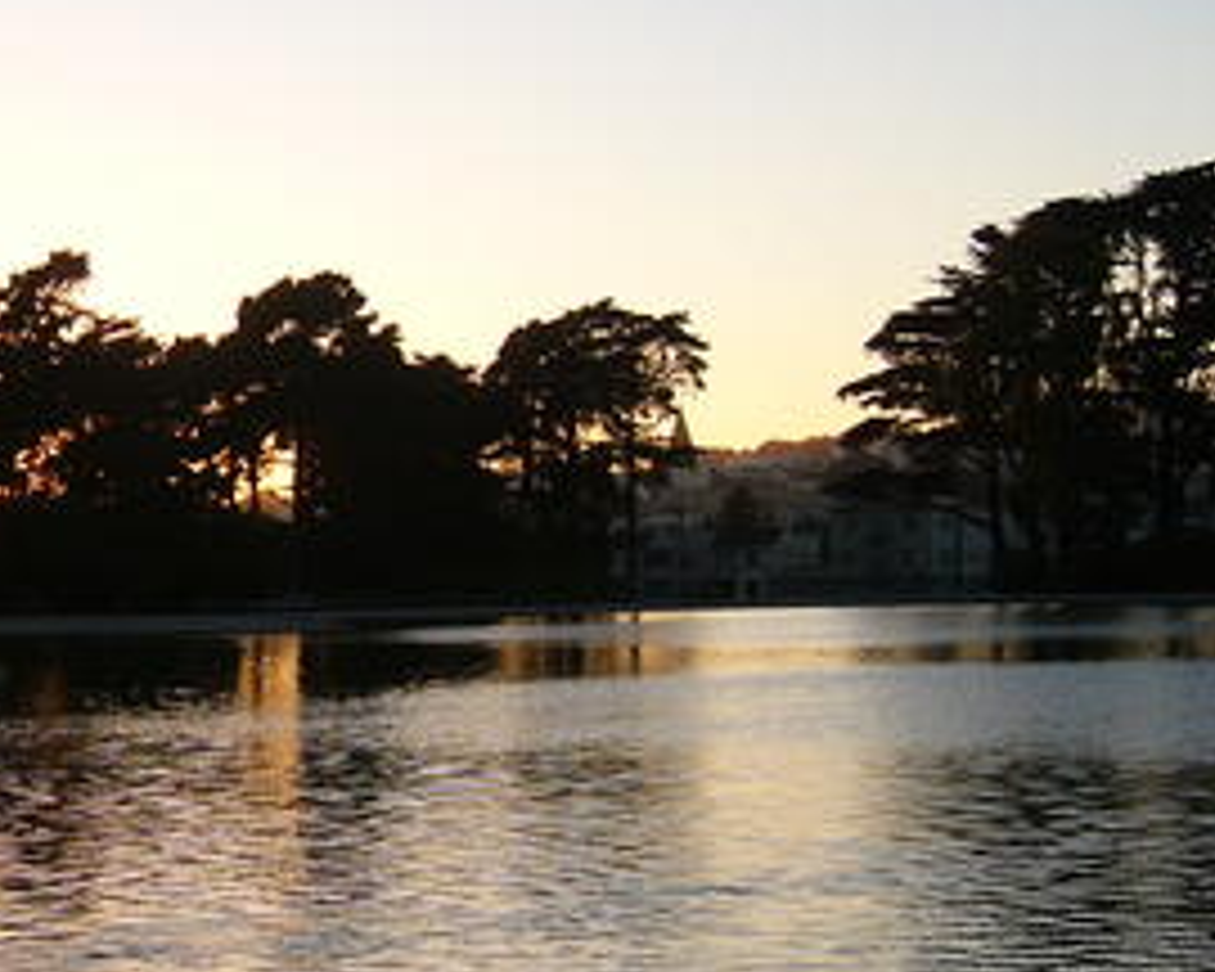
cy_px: 477
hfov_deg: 22.4
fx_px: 2913
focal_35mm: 81
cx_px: -76
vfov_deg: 18.9
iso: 50
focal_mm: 5.8
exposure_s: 1/200
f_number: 2.8
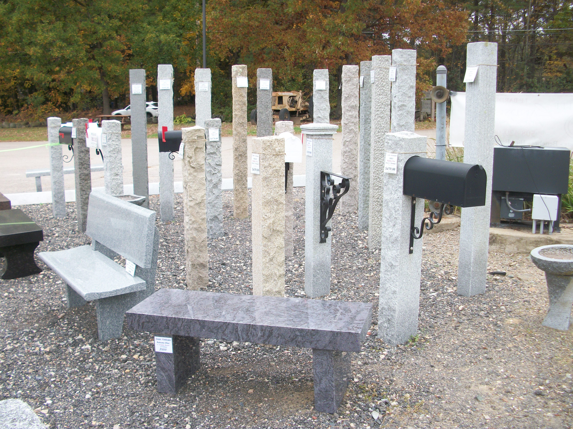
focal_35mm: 35
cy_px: 214
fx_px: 579
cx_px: 286
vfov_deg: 40.7
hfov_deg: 52.6
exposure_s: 1/200
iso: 80
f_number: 3.1
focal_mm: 6.3
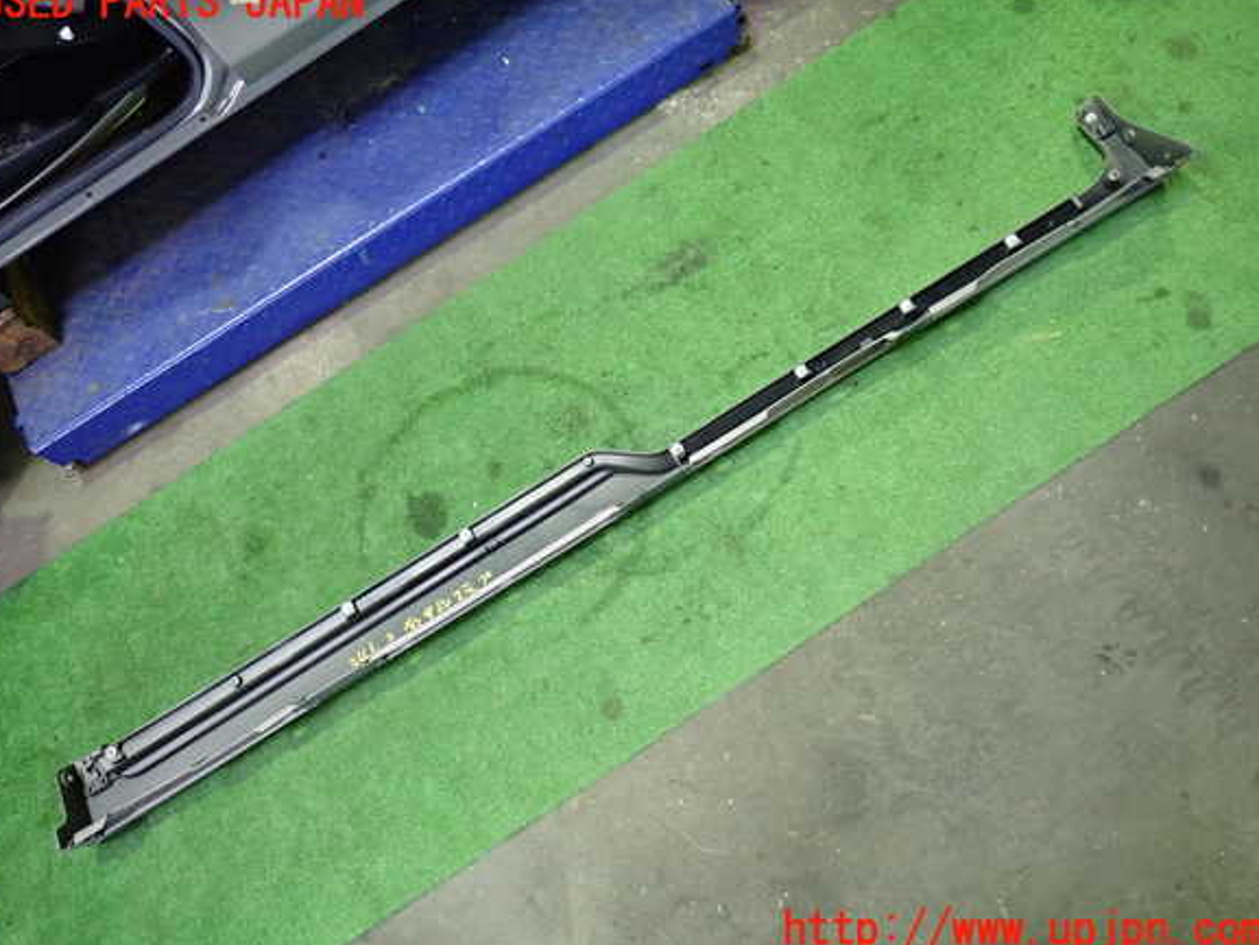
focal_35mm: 26
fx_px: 946
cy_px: 467
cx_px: 622
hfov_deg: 67.3
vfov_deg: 53.1
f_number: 2
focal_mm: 4.5
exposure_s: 1/30
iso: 500
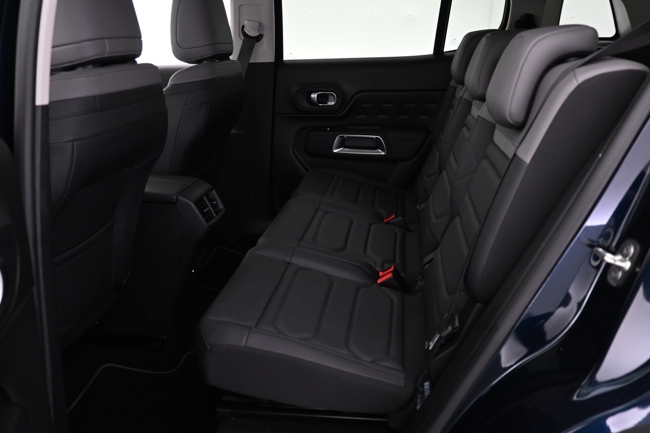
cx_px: 369
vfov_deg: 44.9
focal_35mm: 29
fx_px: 524
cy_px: 199
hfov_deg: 63.4
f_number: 3.5
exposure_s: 1/25
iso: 1600
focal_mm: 16
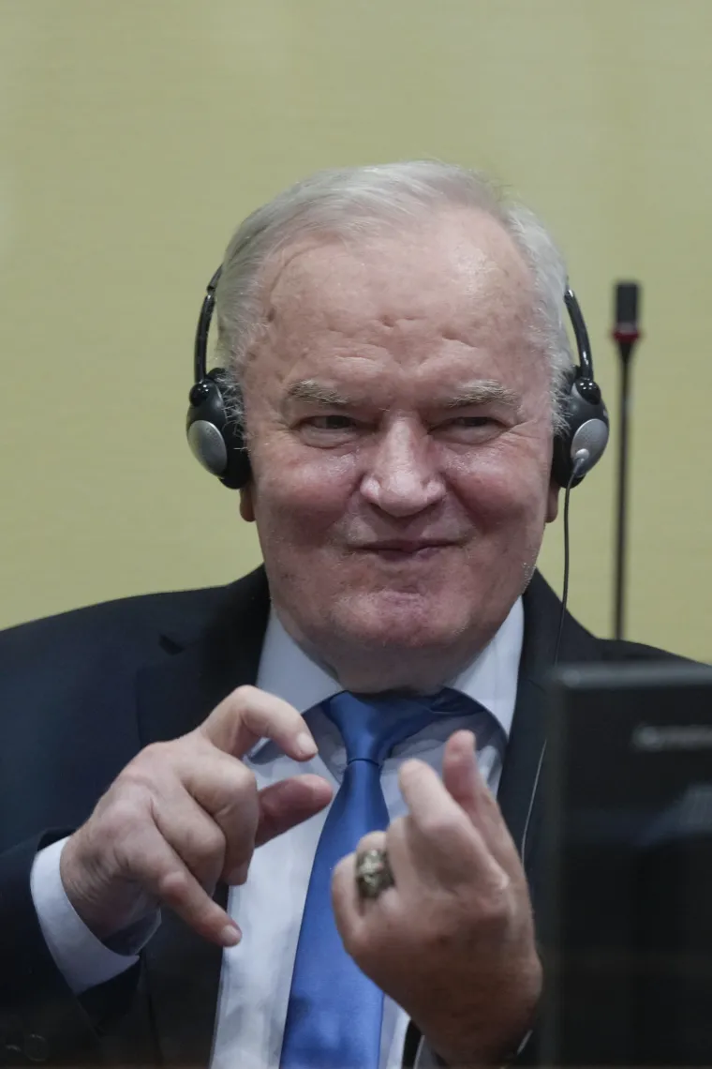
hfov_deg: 3.4
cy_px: 534
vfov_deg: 5.2
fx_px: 11866
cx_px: 356
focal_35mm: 400
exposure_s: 1/500
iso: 2500
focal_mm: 400
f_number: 3.2
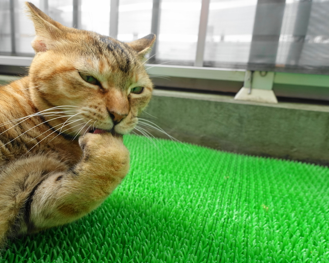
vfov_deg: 51.5
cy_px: 128
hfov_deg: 61.5
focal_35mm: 28
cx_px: 127
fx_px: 273
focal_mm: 8.8
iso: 200
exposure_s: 1/250
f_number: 4
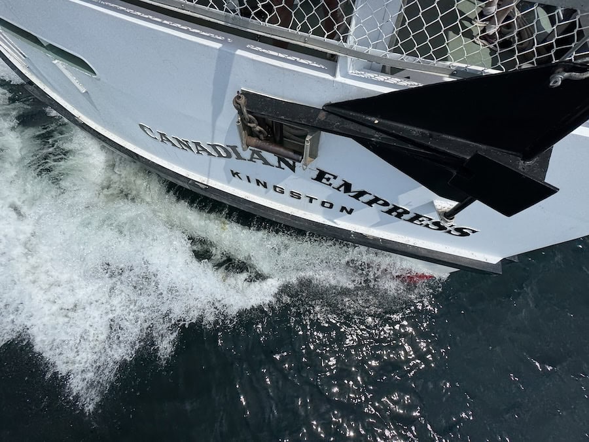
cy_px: 221
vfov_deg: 85.7
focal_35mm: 14
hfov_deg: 102.1
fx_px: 238
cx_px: 294
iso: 50
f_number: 2.2
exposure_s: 1/3717
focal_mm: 2.2
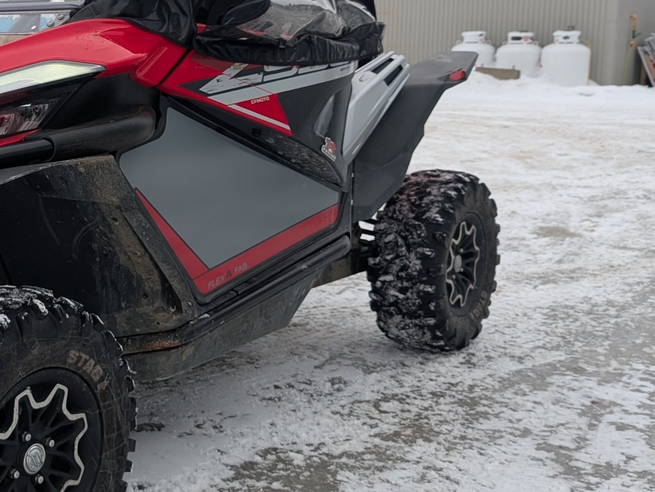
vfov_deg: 27.5
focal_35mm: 53
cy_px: 227
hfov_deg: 33.8
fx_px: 1003
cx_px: 40
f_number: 1.68
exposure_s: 1/263
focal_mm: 6.9
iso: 21
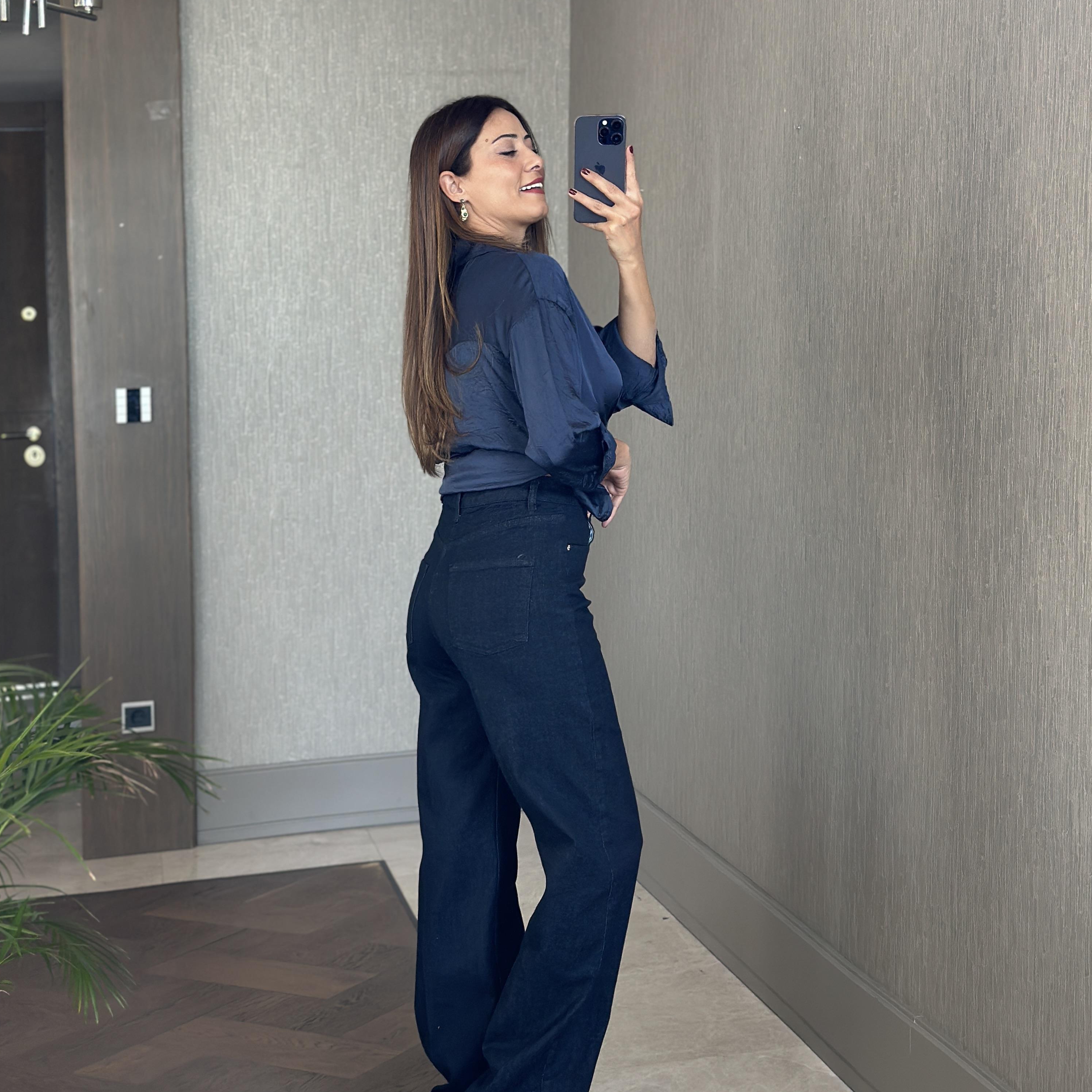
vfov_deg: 30.0
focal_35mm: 57
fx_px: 2034
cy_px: 572
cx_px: 545
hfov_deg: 30.0
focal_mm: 6.86
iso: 125
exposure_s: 1/121
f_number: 1.78
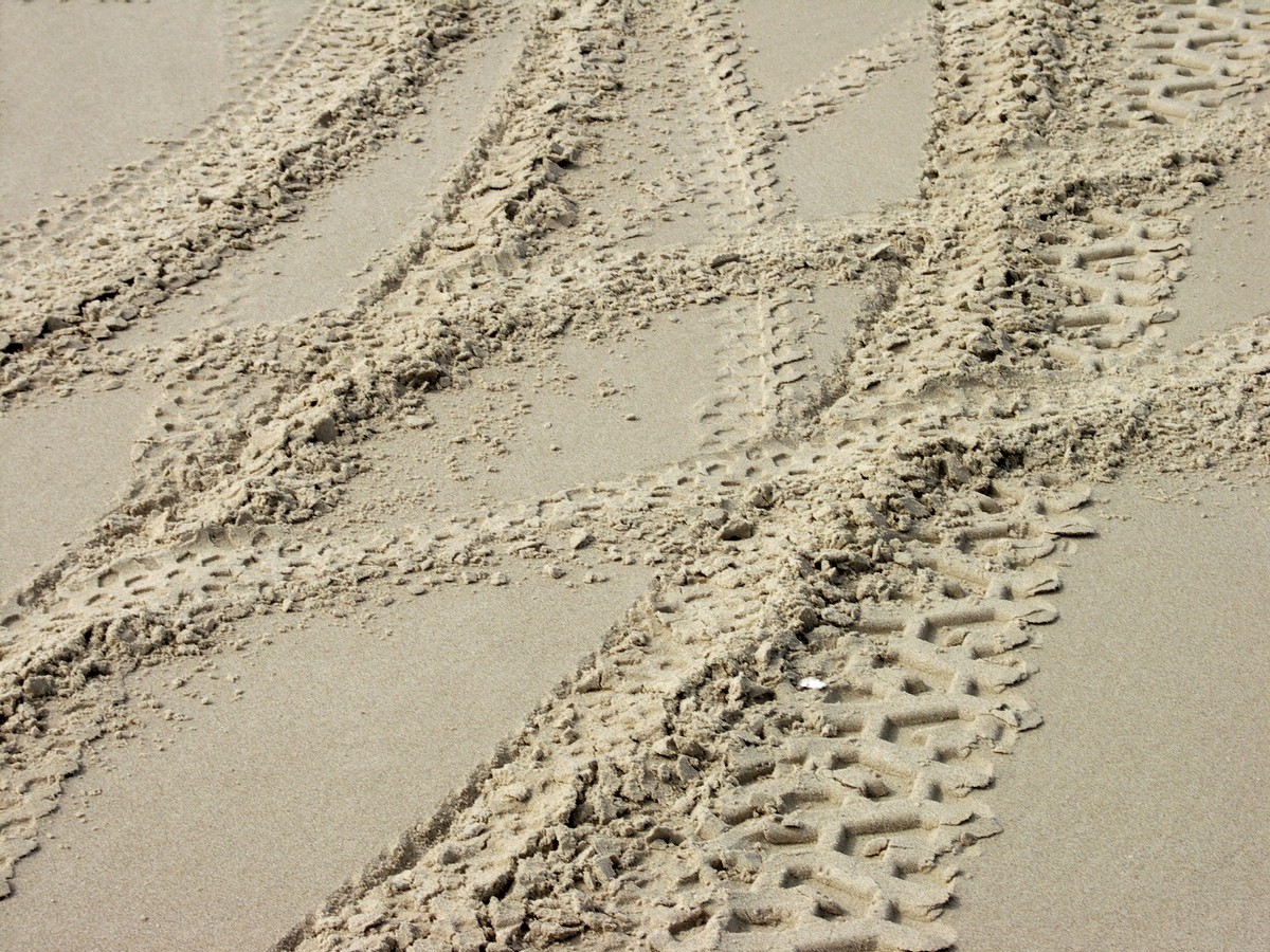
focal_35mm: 109
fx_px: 3999
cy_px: 476
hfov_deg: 18.0
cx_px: 635
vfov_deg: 13.6
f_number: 5.6
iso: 100
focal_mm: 28.2
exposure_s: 1/500
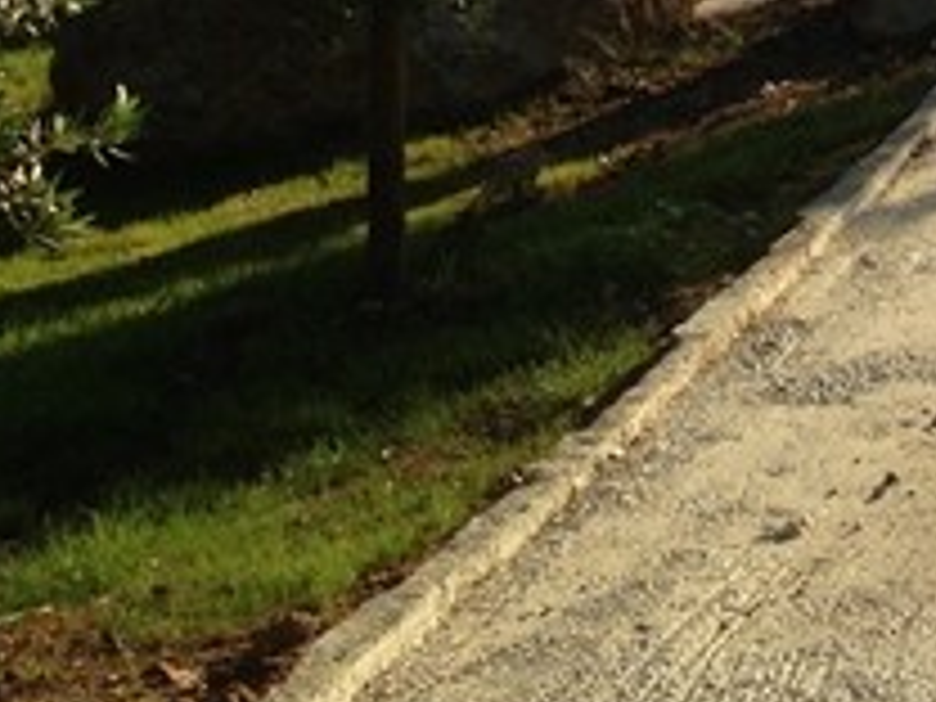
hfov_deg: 13.7
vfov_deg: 11.1
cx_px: 1750
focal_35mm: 127
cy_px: -454
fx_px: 3434
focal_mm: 4.13
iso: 50
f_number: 2.4
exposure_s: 1/985
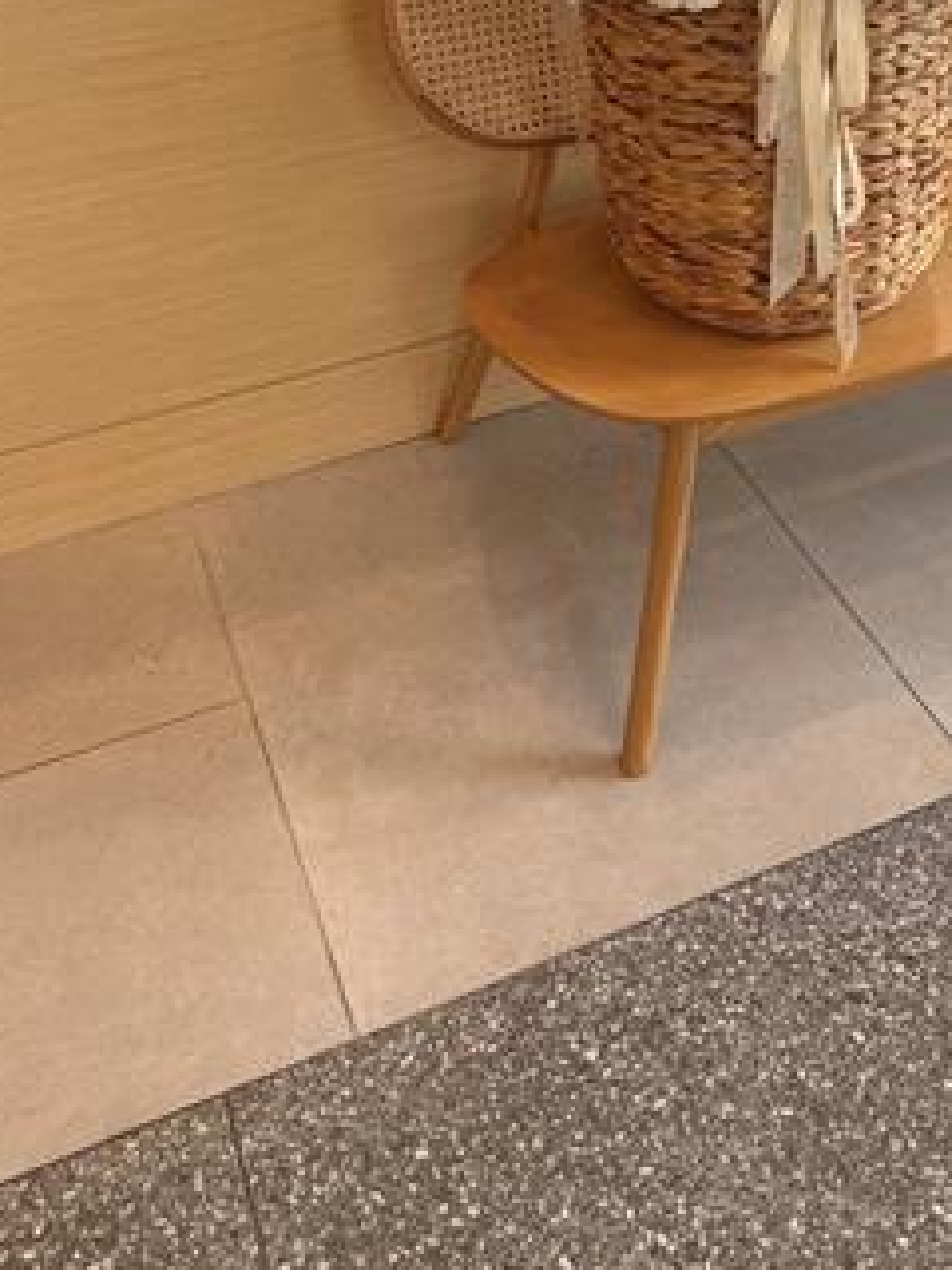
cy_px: 87
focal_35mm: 45
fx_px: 1650
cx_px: 674
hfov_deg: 31.8
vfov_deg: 38.6
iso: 125
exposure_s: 1/230
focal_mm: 6.76
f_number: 1.78
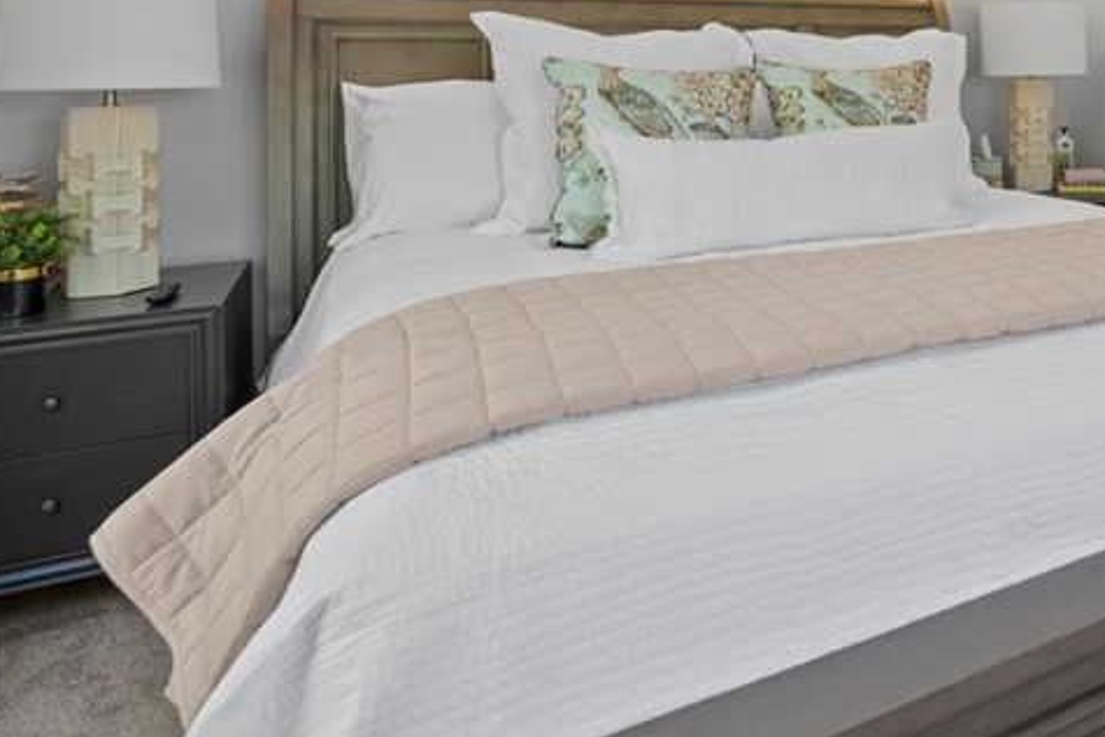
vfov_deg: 37.6
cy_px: 37
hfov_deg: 50.9
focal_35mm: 32
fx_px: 982
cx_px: 1025
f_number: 4
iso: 400
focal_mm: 14
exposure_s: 1/8
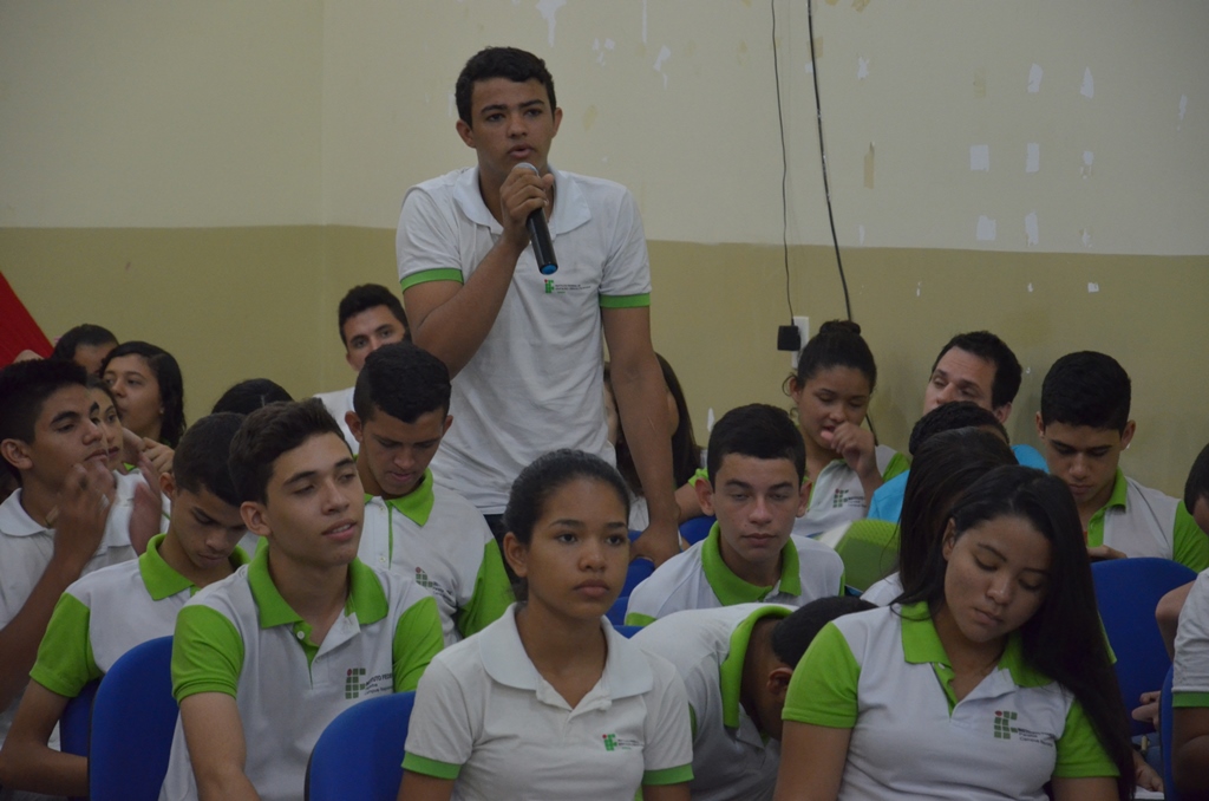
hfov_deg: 13.1
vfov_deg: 8.7
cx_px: 604
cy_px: 400
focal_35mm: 158
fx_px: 5278
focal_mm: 105
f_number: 5.6
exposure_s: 1/50
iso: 2000
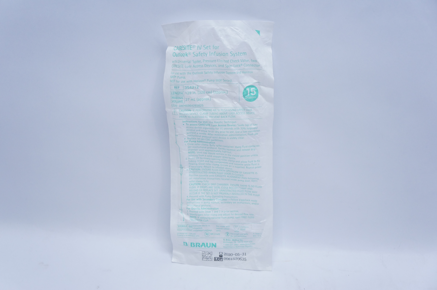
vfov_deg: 32.9
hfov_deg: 48.0
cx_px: 218
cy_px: 145
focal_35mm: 40
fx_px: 491
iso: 800
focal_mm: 27
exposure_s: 1/200
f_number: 4
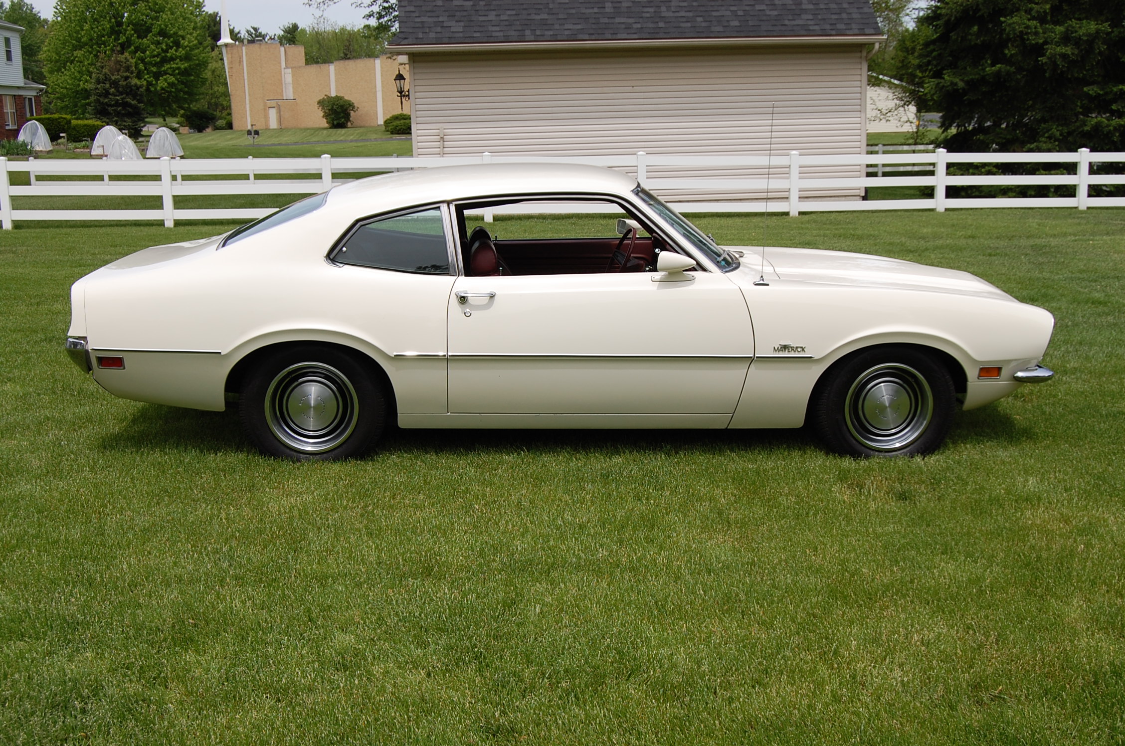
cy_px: 373
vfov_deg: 34.1
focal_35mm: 39
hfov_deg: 49.6
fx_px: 1217
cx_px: 562
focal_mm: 26
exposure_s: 1/400
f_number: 10
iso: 200
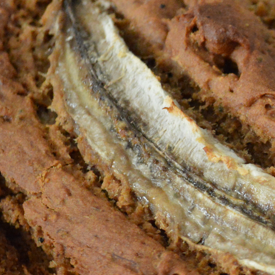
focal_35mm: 132
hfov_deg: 12.5
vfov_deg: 13.2
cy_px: 171
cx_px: 429
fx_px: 1186
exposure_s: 1/30
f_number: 4.2
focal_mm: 26
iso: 3200
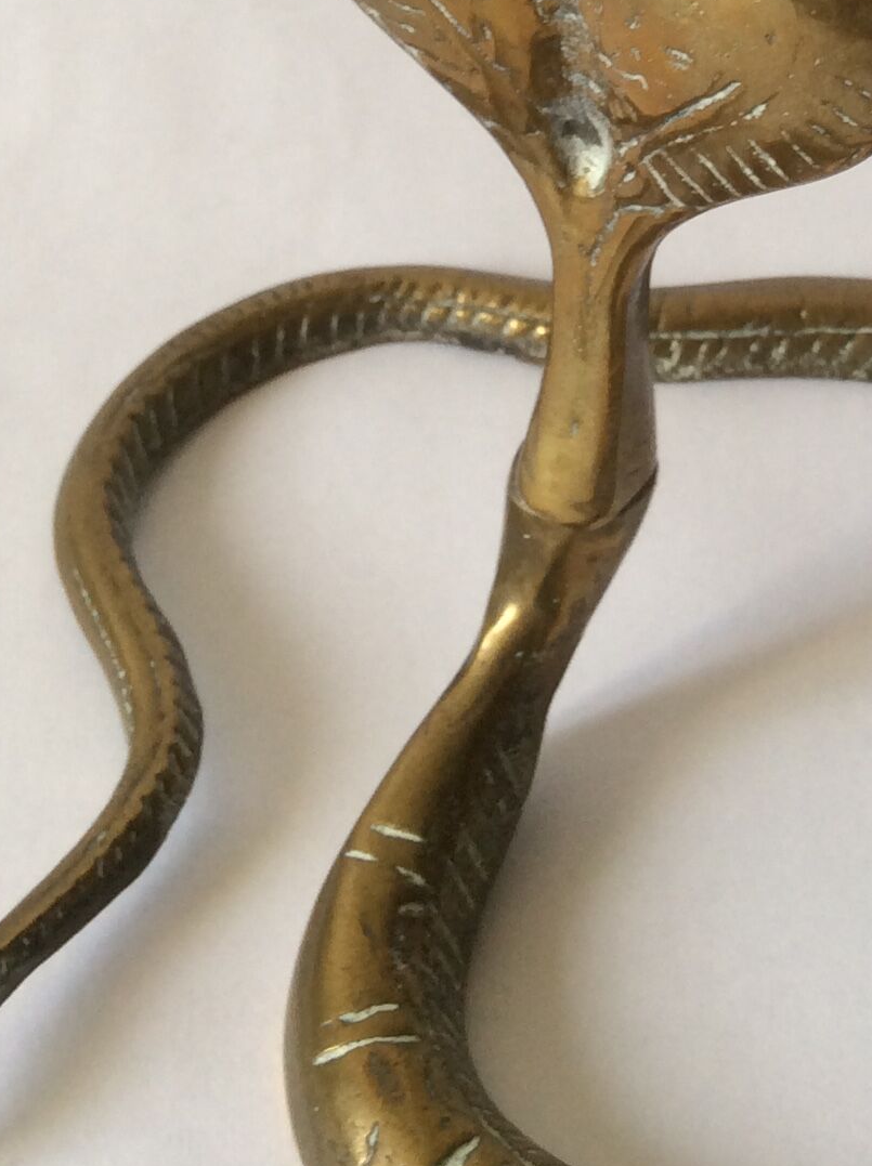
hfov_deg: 19.0
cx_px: 622
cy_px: 70
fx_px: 2592
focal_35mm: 77
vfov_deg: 24.5
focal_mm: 3.3
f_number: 2.4
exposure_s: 1/25
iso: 32
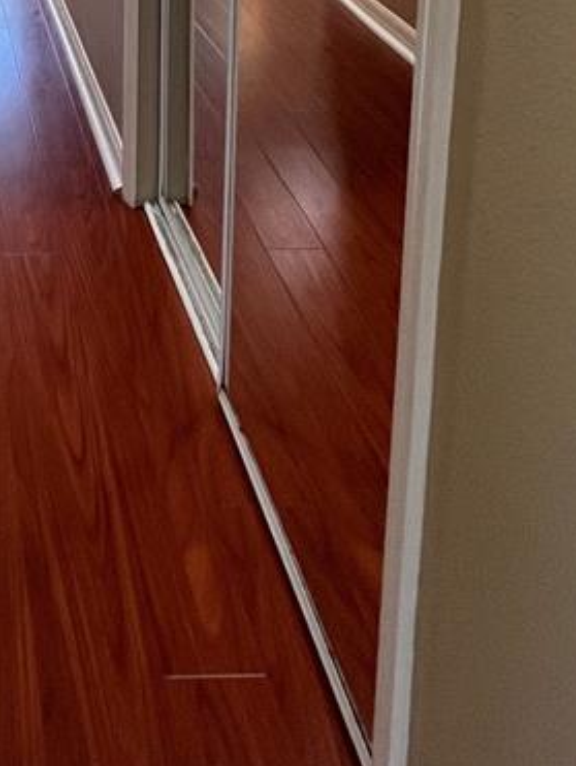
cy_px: -186
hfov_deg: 30.2
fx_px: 930
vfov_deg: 34.4
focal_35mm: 42
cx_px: -85
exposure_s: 1/120
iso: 200
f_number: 1.8
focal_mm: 1.57
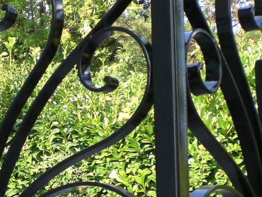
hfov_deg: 14.6
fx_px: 1014
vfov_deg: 11.0
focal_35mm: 134
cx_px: 52
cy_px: 164
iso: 50
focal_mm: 6.3
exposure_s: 1/160
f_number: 3.1
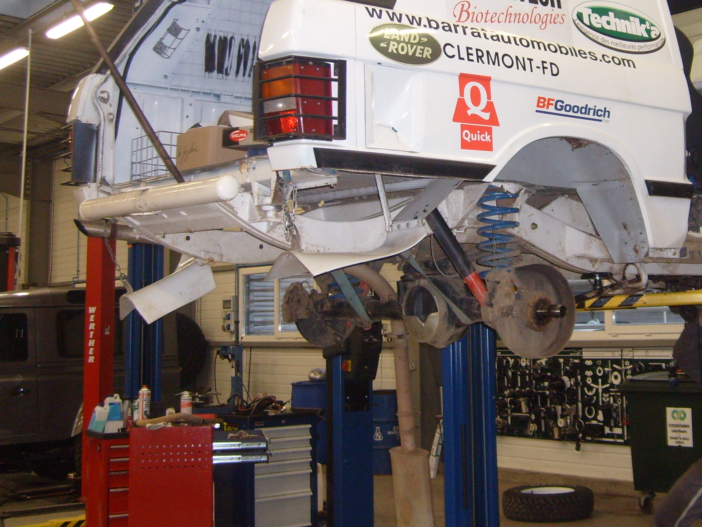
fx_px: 1115
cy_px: 138
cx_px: 551
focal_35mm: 55
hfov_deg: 34.0
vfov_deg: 26.3
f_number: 2.8
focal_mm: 5.8
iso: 160
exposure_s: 1/45
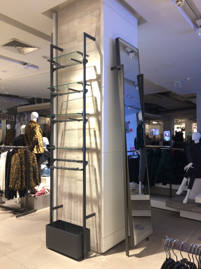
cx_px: 100
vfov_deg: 61.7
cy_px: 134
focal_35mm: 29
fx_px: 225
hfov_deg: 48.2
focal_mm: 4.15
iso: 160
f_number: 2.2
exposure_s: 1/33
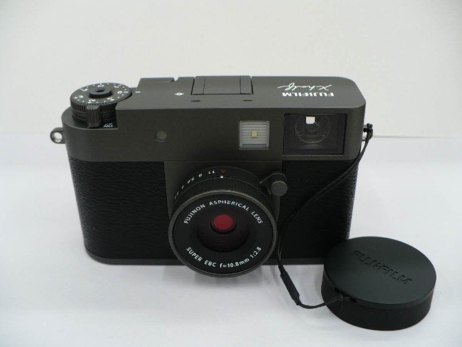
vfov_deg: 38.7
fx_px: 494
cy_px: 174
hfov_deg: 50.1
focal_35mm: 37
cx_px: 231
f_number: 2.8
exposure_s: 1/50
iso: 100
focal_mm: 6.1
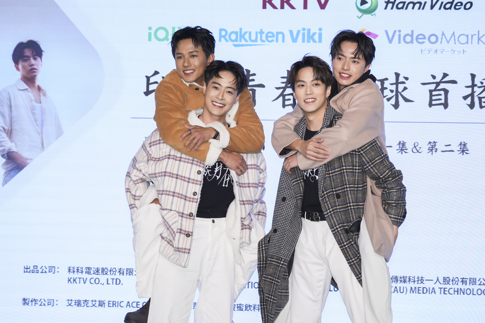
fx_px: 1266
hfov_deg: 21.7
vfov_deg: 14.6
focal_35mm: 94
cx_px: 242
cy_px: 162
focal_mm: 63
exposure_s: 1/160
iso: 640
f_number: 4
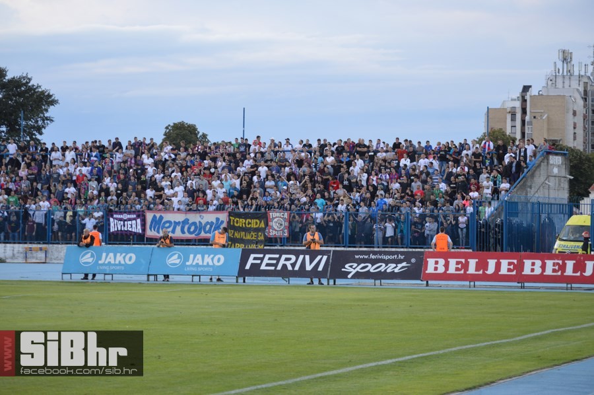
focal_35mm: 128
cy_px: 198
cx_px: 297
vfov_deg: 10.7
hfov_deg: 16.1
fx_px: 2101
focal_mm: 85
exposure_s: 1/125
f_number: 5
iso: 400
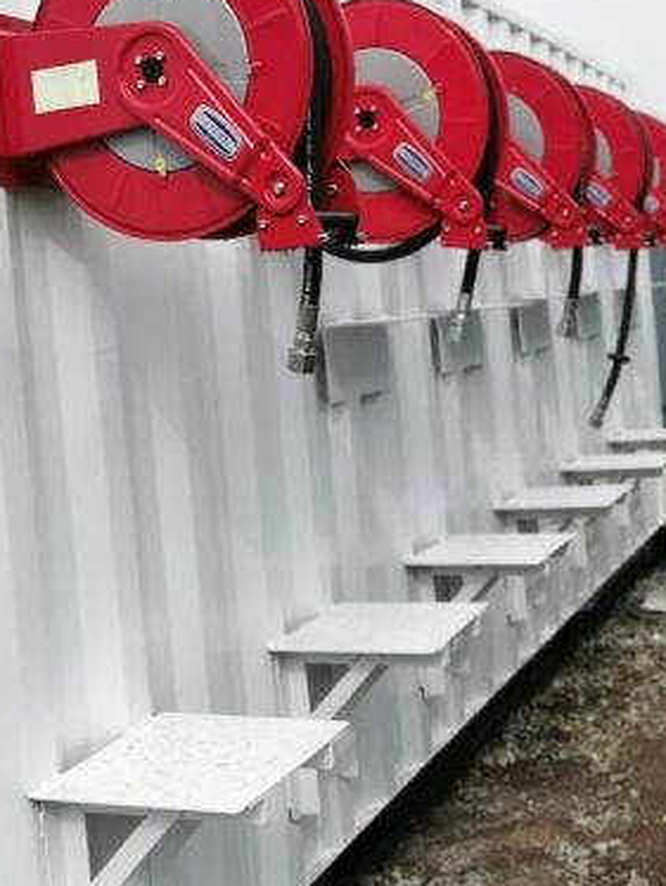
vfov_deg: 37.9
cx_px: 363
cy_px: 325
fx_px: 1281
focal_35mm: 50
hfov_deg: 29.1
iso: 50
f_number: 4
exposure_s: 1/1972
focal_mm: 5.56
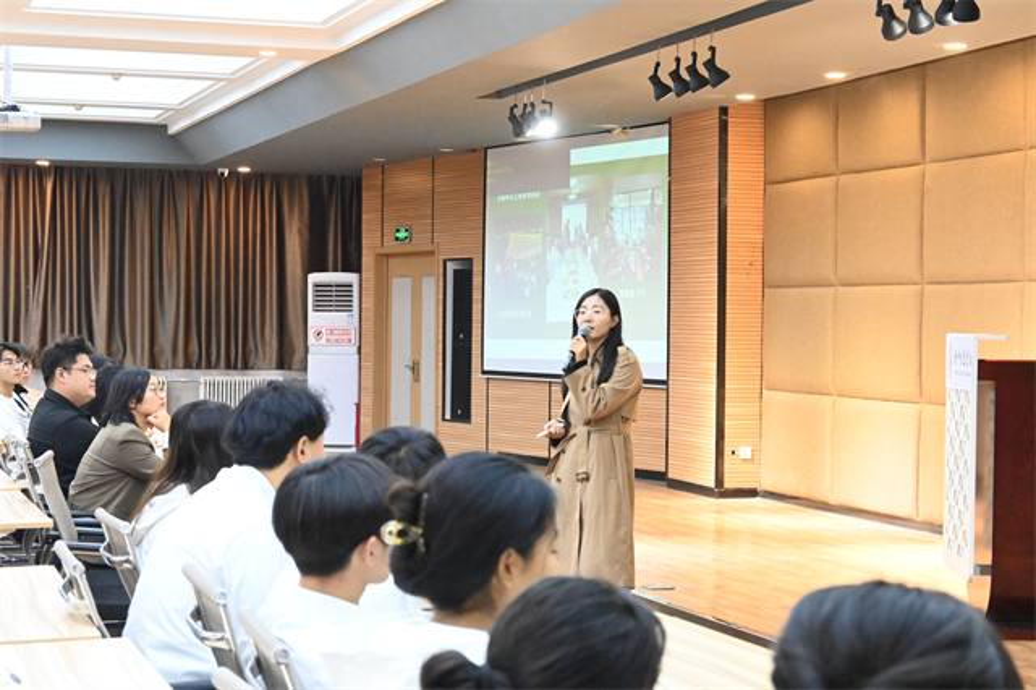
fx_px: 2157
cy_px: 345
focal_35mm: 75
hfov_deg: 27.0
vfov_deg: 18.2
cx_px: 518
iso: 10000
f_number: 6.3
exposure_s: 1/160
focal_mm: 50
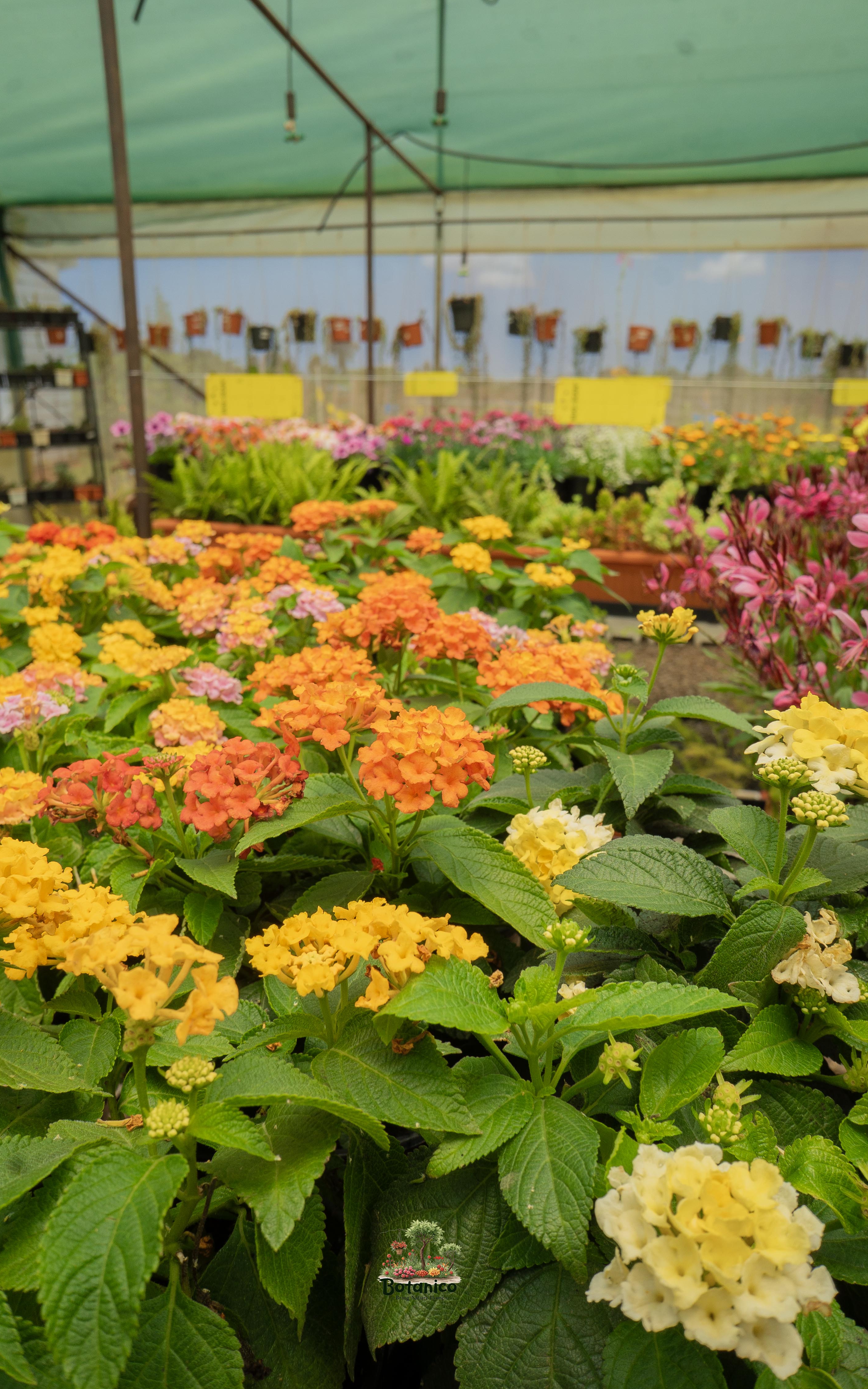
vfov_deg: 72.5
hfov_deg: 49.3
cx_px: 421
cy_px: 709
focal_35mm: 25
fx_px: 946
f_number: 9
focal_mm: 16
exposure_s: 1/320
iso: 250
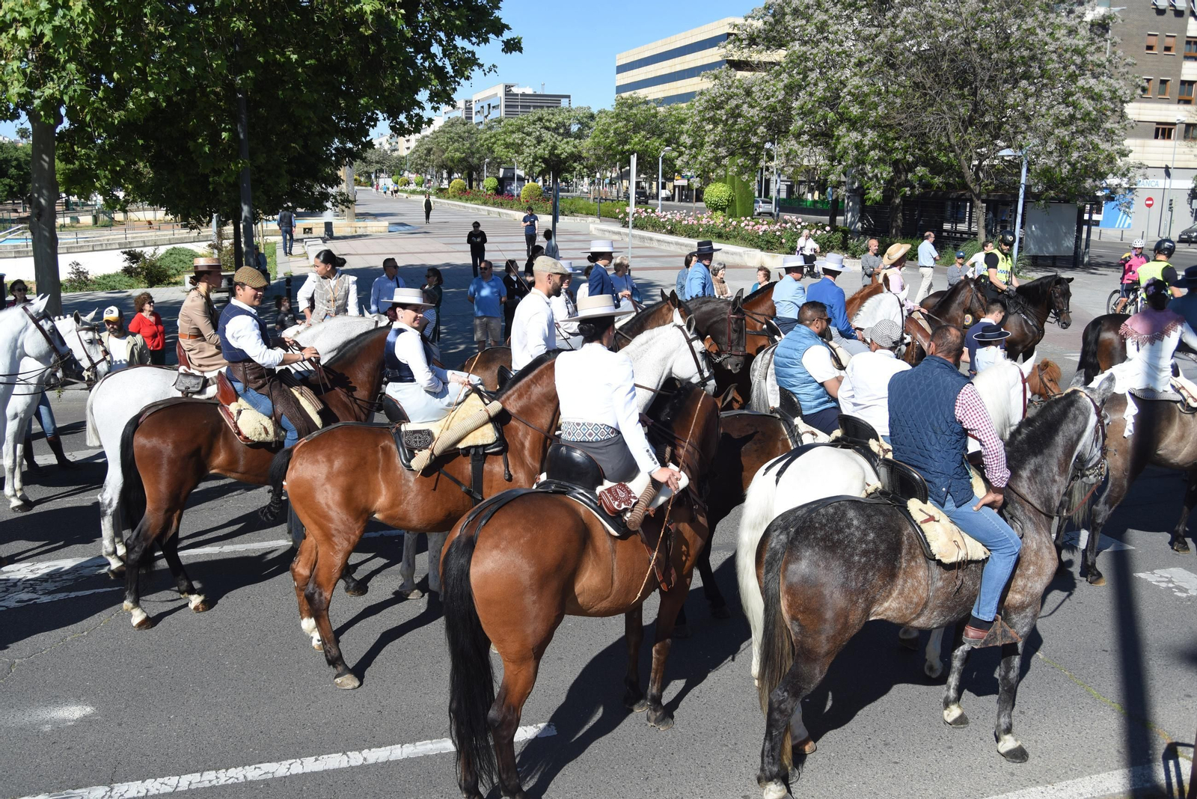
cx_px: 598
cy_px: 400
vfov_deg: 41.1
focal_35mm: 32
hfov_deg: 58.7
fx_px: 1064
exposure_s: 1/320
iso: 100
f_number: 9
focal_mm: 32
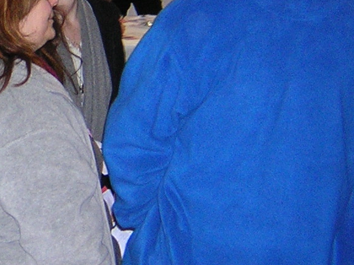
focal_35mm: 100
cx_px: -15
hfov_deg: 19.0
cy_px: -15
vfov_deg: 14.5
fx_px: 1023
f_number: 2.6
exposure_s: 1/60.1
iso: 322
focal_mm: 4.7
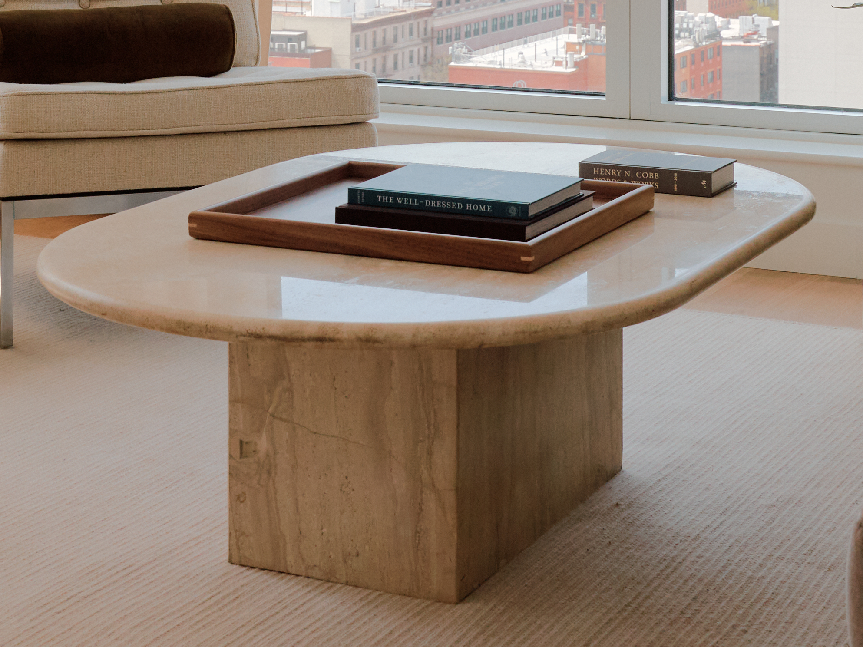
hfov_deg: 21.1
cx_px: 214
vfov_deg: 15.3
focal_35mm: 92
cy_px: -199
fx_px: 2293
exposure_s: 1/400
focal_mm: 32
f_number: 8
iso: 200
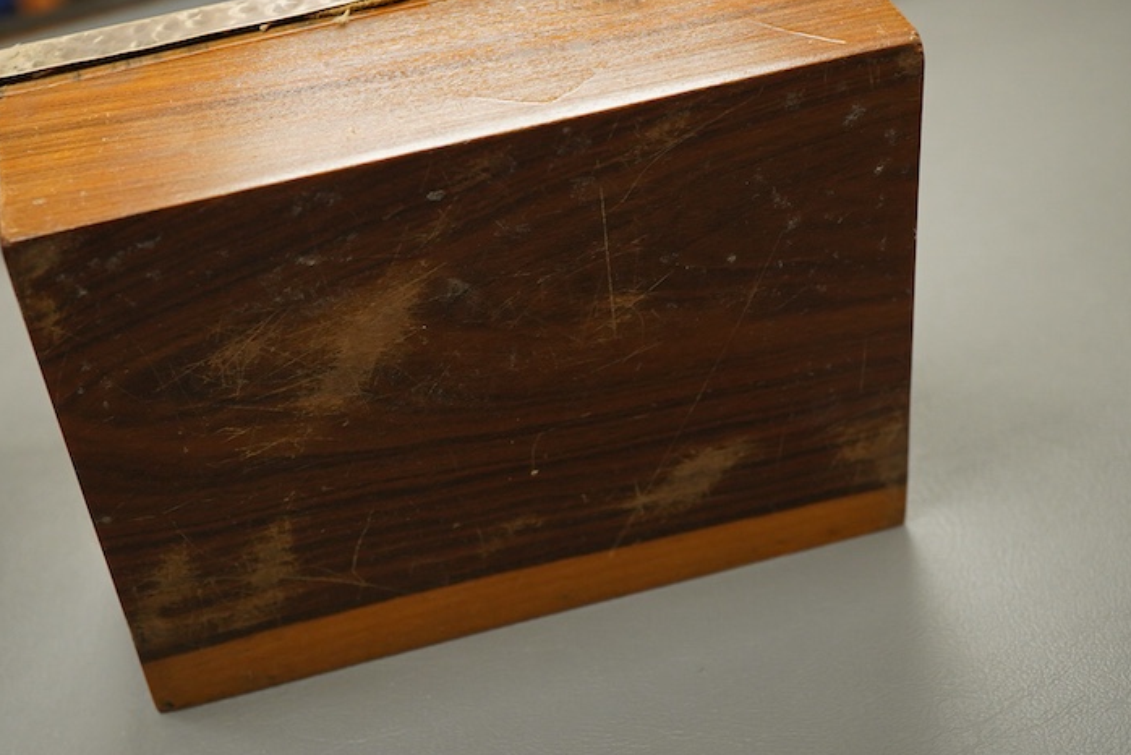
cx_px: 467
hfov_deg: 34.4
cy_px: 295
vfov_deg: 23.4
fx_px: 1823
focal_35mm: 58
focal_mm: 30
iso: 1250
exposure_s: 1/125
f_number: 7.1
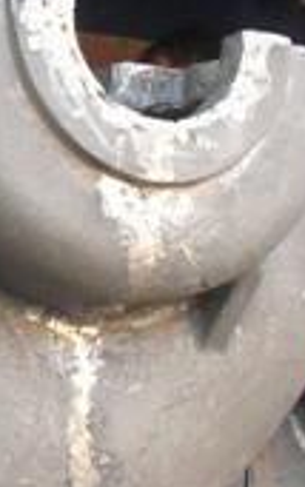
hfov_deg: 8.3
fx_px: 2007
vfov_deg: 13.7
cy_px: 470
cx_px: -259
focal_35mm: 151
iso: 100
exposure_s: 1/90
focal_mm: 6.3
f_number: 2.8
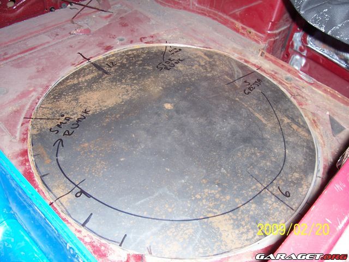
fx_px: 343
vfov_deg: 41.8
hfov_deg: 54.0
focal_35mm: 34
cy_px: 131
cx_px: 174
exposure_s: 1/60
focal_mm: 5.6
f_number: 2.7
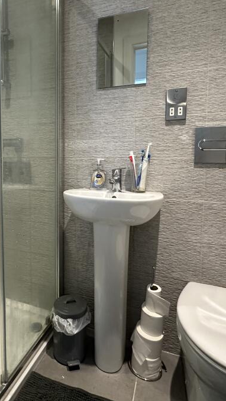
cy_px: 175
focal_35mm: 23
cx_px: 67
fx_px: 245
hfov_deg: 48.3
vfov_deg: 78.3
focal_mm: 2.22
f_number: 2.2
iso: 500
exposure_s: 1/60
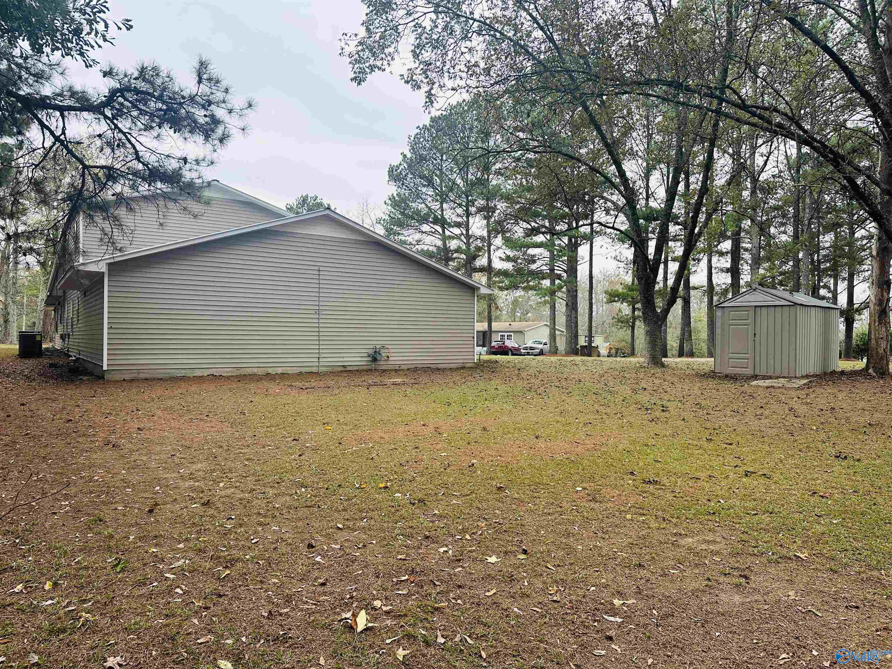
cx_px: 446
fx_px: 618
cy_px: 334
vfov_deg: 56.8
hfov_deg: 71.6
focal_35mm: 24
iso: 80
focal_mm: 6.86
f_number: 1.78
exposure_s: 1/450
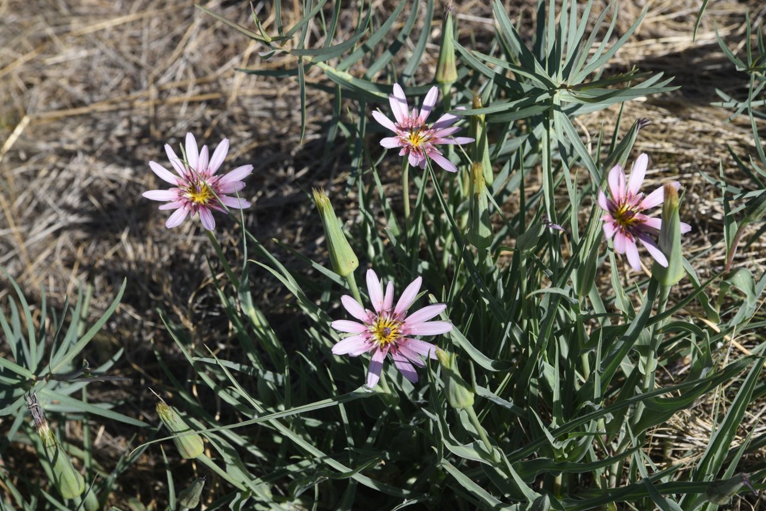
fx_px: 1532
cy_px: 256
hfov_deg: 28.1
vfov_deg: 18.9
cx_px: 383
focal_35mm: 72
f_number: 9
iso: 125
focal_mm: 72
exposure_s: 1/320
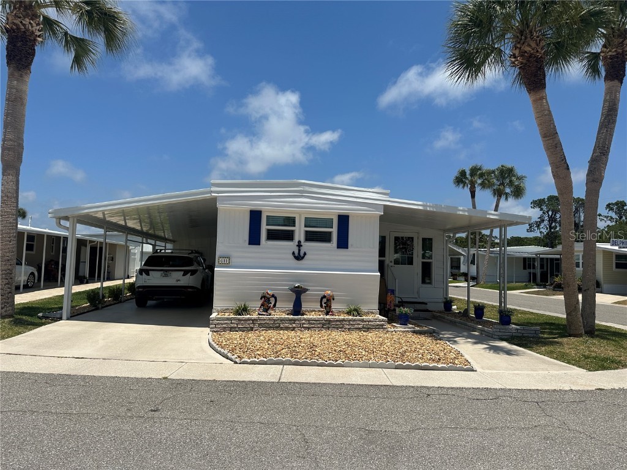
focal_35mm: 24
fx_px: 435
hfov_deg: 71.6
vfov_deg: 56.8
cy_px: 235
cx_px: 314
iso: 80
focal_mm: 6.86
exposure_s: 1/8929
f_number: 1.78
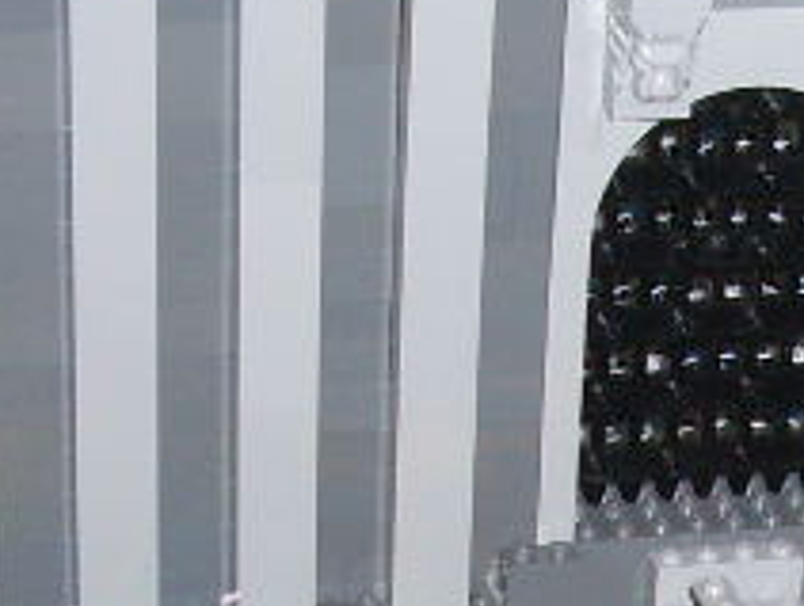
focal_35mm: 184
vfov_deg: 7.7
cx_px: 1273
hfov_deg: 10.3
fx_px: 4281
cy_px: 1223
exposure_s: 1/45
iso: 100
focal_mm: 6.3
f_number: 2.8
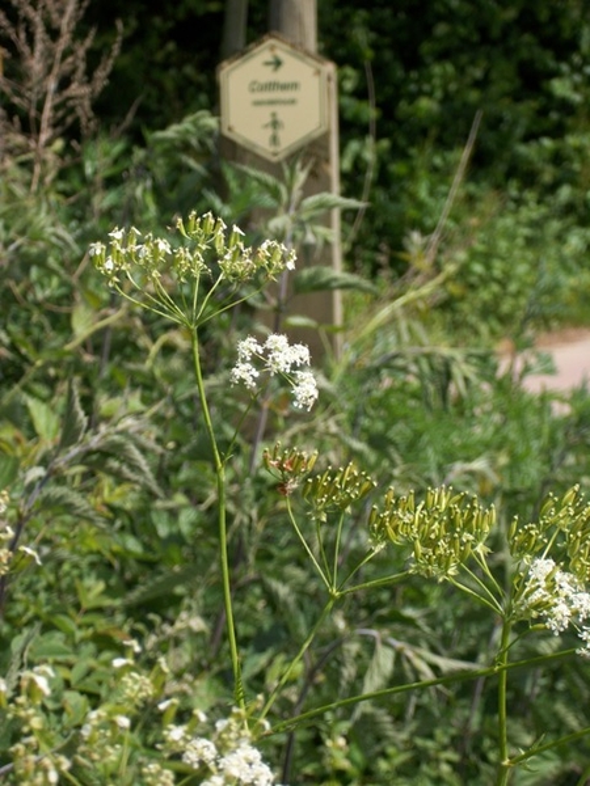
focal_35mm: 96
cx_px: 295
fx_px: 2182
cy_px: 393
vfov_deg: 20.4
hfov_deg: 15.4
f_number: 5.2
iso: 80
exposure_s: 1/500
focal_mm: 17.1
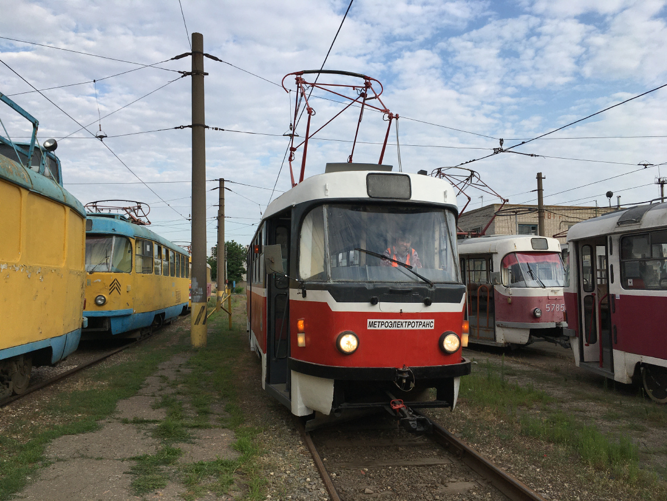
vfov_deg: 48.2
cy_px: 250
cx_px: 334
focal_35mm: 29
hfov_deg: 61.7
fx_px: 559
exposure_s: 1/1374
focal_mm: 4.15
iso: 25
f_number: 2.2
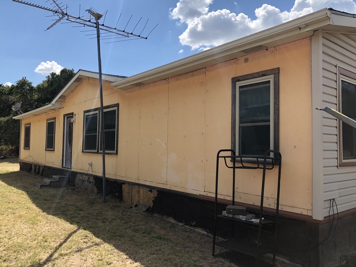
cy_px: 134
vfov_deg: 49.8
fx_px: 288
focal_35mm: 28
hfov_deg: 63.4
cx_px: 178
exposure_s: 1/2000
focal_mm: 4
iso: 20
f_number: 1.8
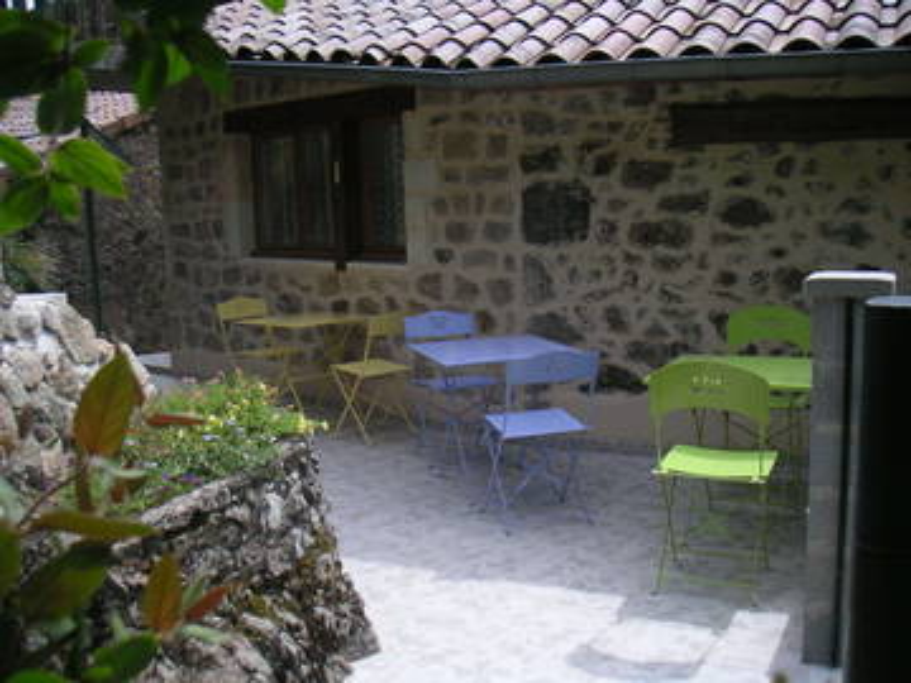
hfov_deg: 50.1
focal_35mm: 37
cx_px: 456
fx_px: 974
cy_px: 342
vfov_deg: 38.7
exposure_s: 1/500
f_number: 2.8
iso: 50
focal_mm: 5.7
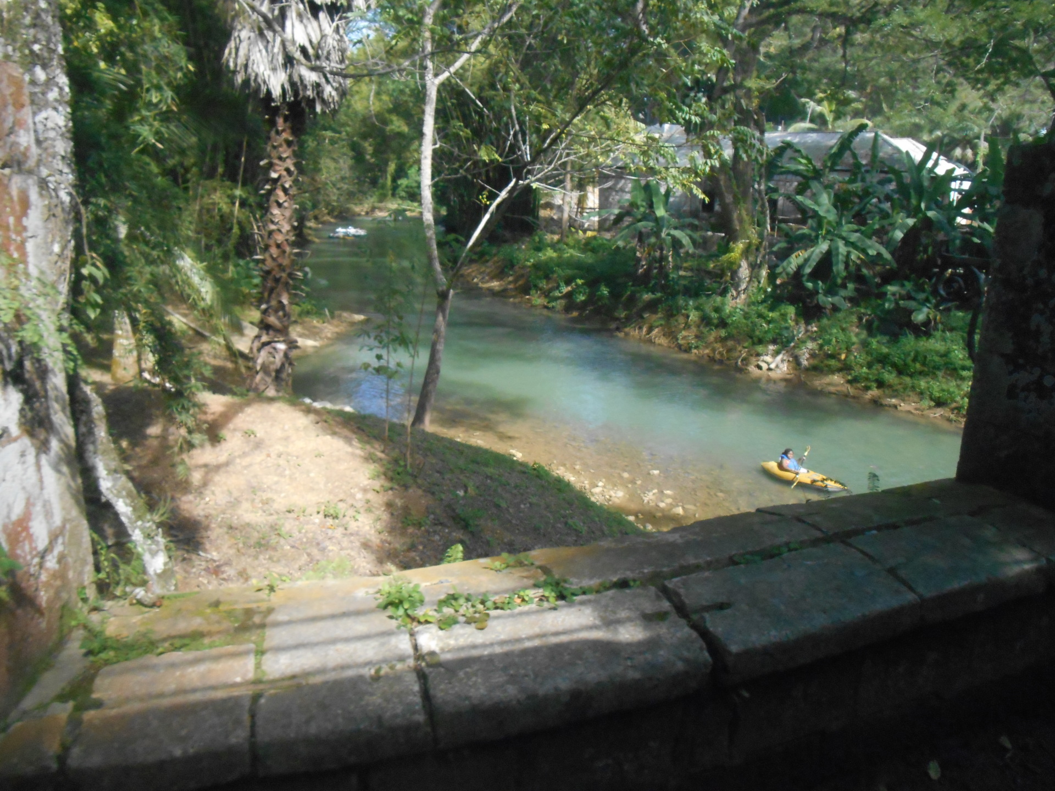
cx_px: 528
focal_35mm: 26
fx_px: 792
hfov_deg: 67.3
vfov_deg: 53.1
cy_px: 396
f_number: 3.4
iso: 560
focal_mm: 4.7
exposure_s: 1/250
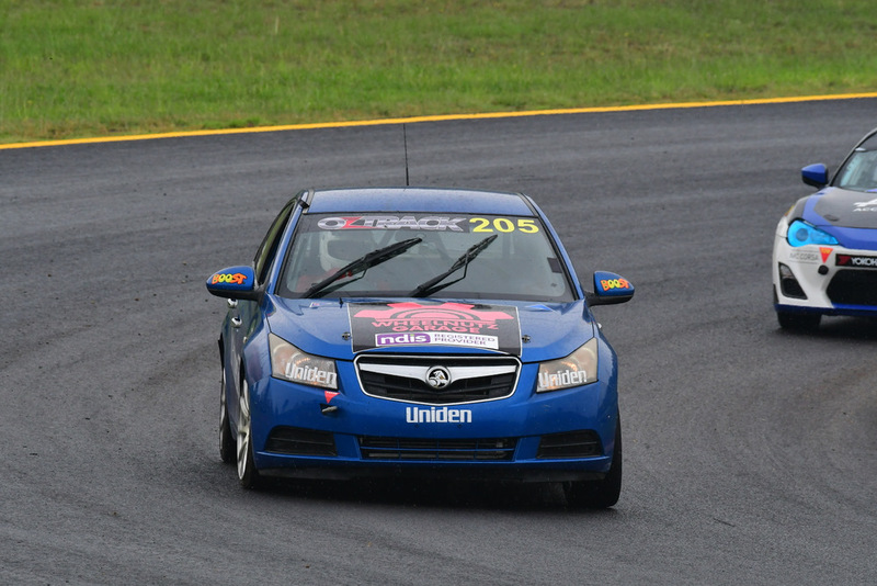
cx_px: 438
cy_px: 293
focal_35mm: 600
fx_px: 14621
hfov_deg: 3.4
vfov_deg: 2.3
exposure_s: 1/640
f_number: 11
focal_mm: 400
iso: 1000
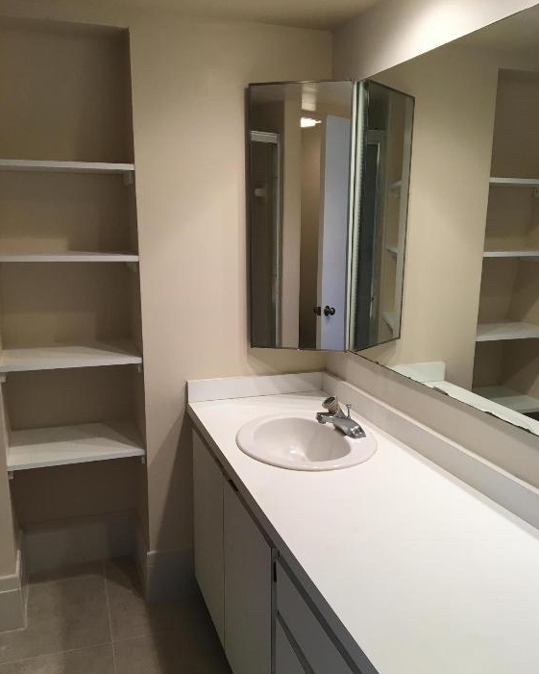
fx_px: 618
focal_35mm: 31
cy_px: 357
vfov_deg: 57.1
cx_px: 274
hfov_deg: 47.1
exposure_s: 1/30
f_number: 2.2
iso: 32
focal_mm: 4.15
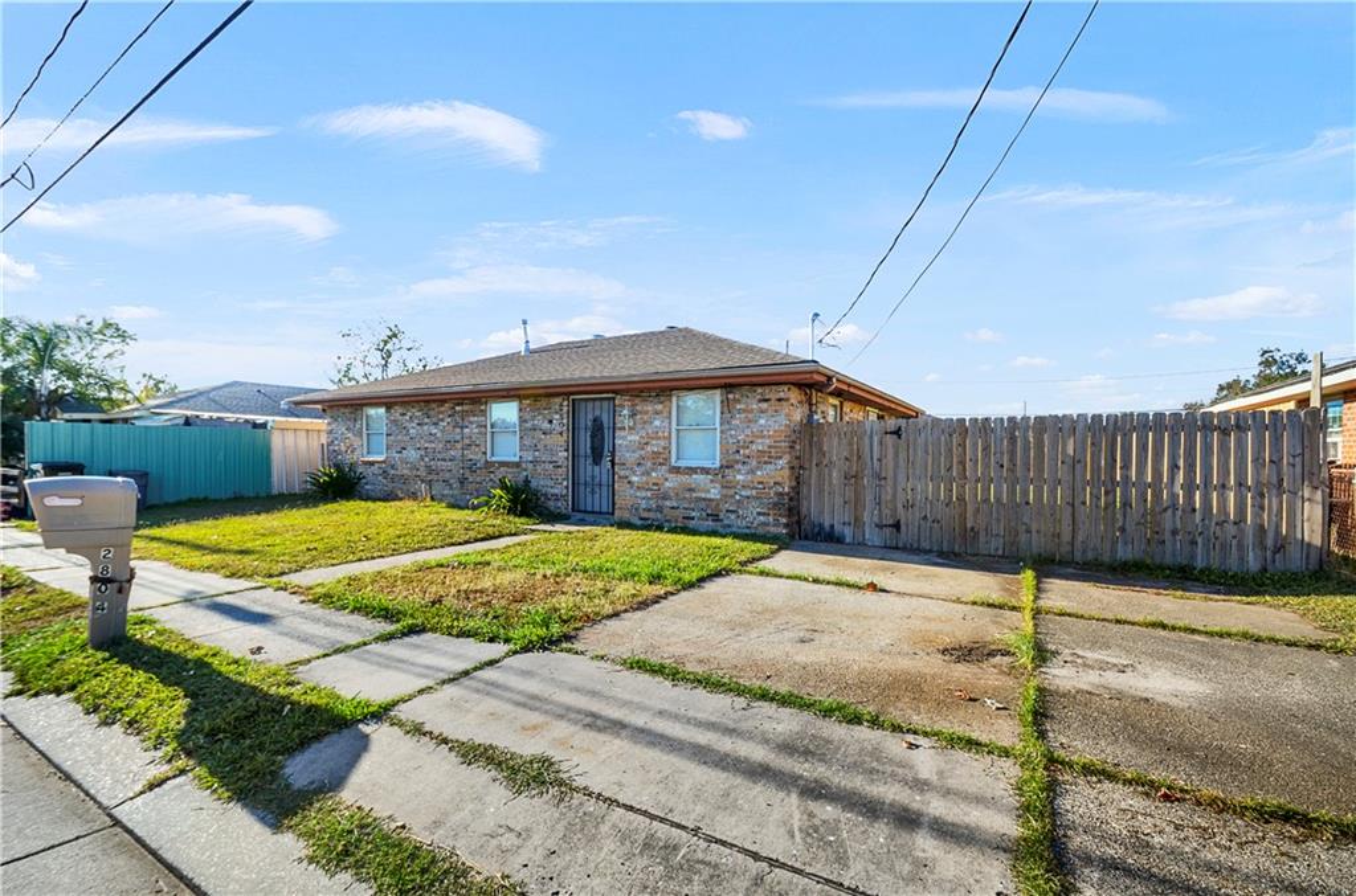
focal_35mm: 15
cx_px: 678
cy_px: 448
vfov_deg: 77.0
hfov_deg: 100.5
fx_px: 564
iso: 400
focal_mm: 10
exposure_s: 1/250
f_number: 11
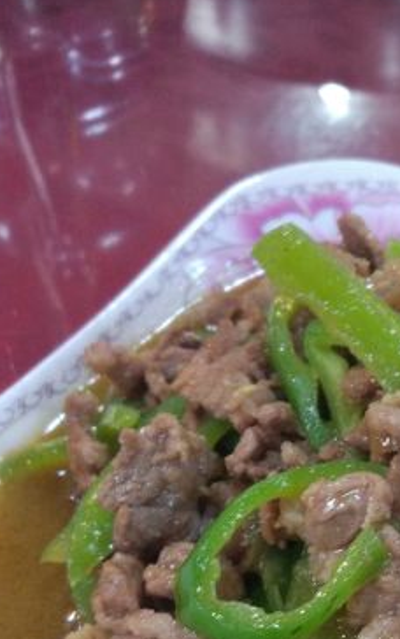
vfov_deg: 33.9
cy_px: 564
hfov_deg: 21.7
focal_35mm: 57
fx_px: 993
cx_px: 432
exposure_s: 1/17
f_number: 2
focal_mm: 4.26
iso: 734
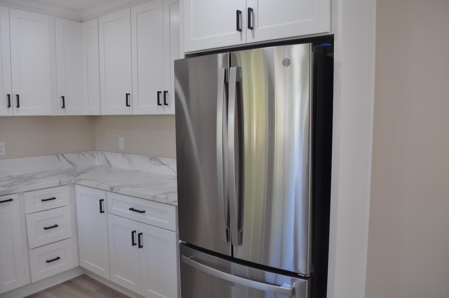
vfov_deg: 47.8
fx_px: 336
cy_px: 149
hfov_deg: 67.4
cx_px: 224
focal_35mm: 27
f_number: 6.3
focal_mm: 18
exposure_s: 1/40
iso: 200
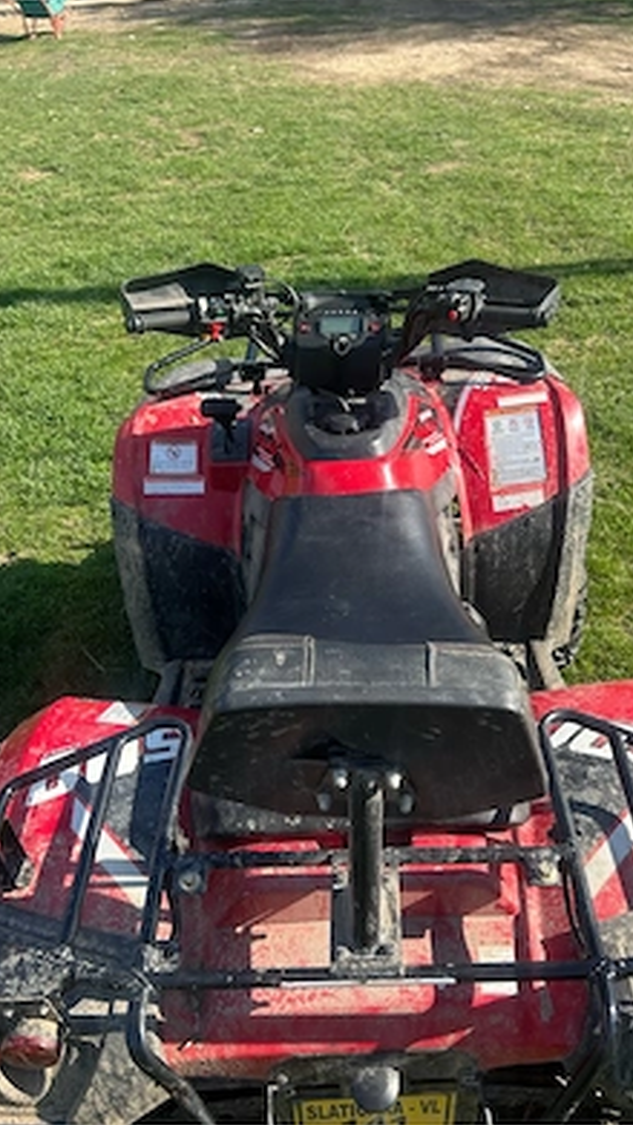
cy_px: 552
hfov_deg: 40.1
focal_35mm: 29
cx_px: 357
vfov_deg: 66.1
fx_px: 865
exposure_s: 1/1412
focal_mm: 5.7
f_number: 1.5
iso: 50
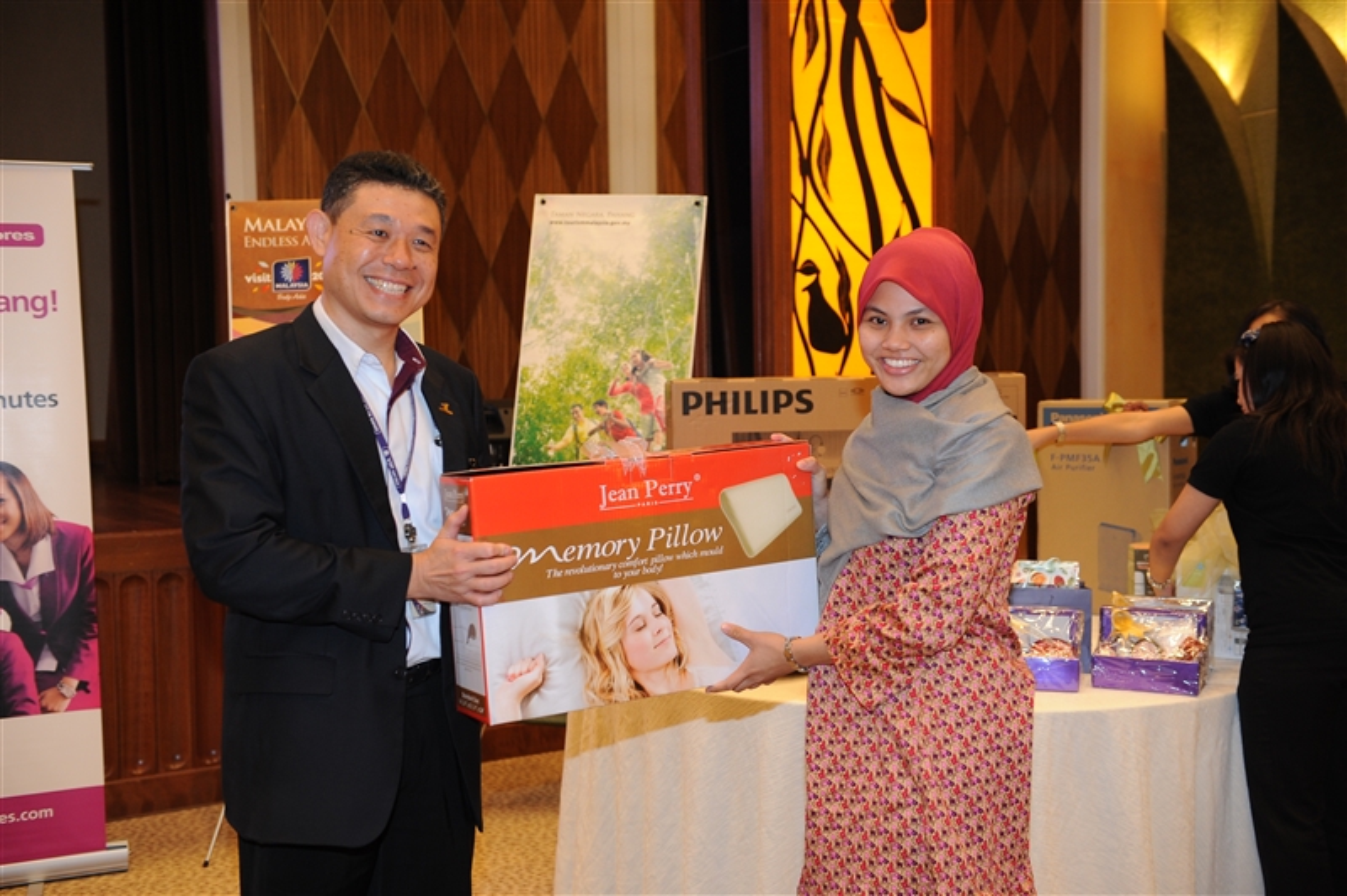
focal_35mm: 44
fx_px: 1645
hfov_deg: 44.5
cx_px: 674
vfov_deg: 30.5
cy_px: 448
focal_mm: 44
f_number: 3.5
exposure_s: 1/60
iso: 1000
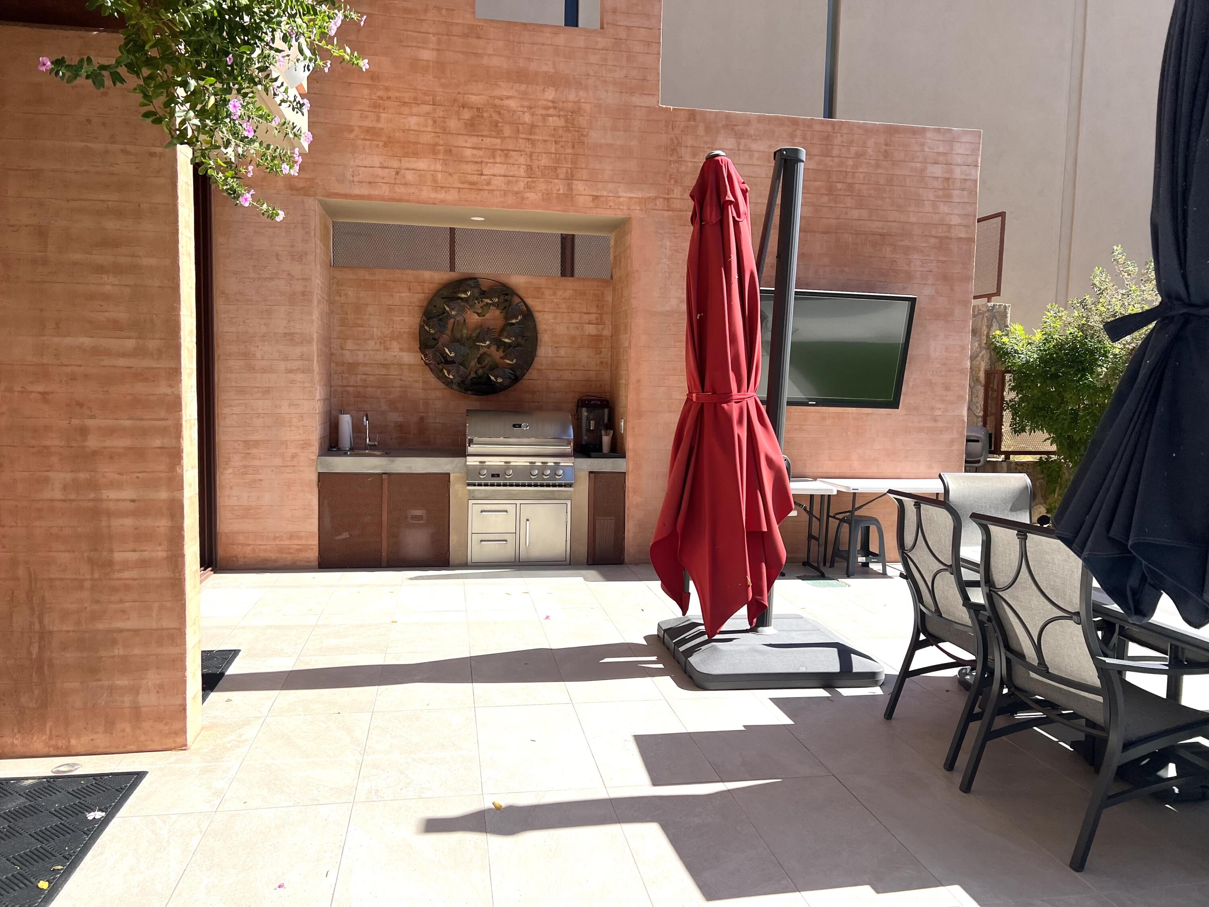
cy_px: 454
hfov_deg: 67.3
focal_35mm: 26
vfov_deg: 53.1
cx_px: 604
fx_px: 908
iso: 50
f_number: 1.5
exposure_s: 1/3571
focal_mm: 5.7
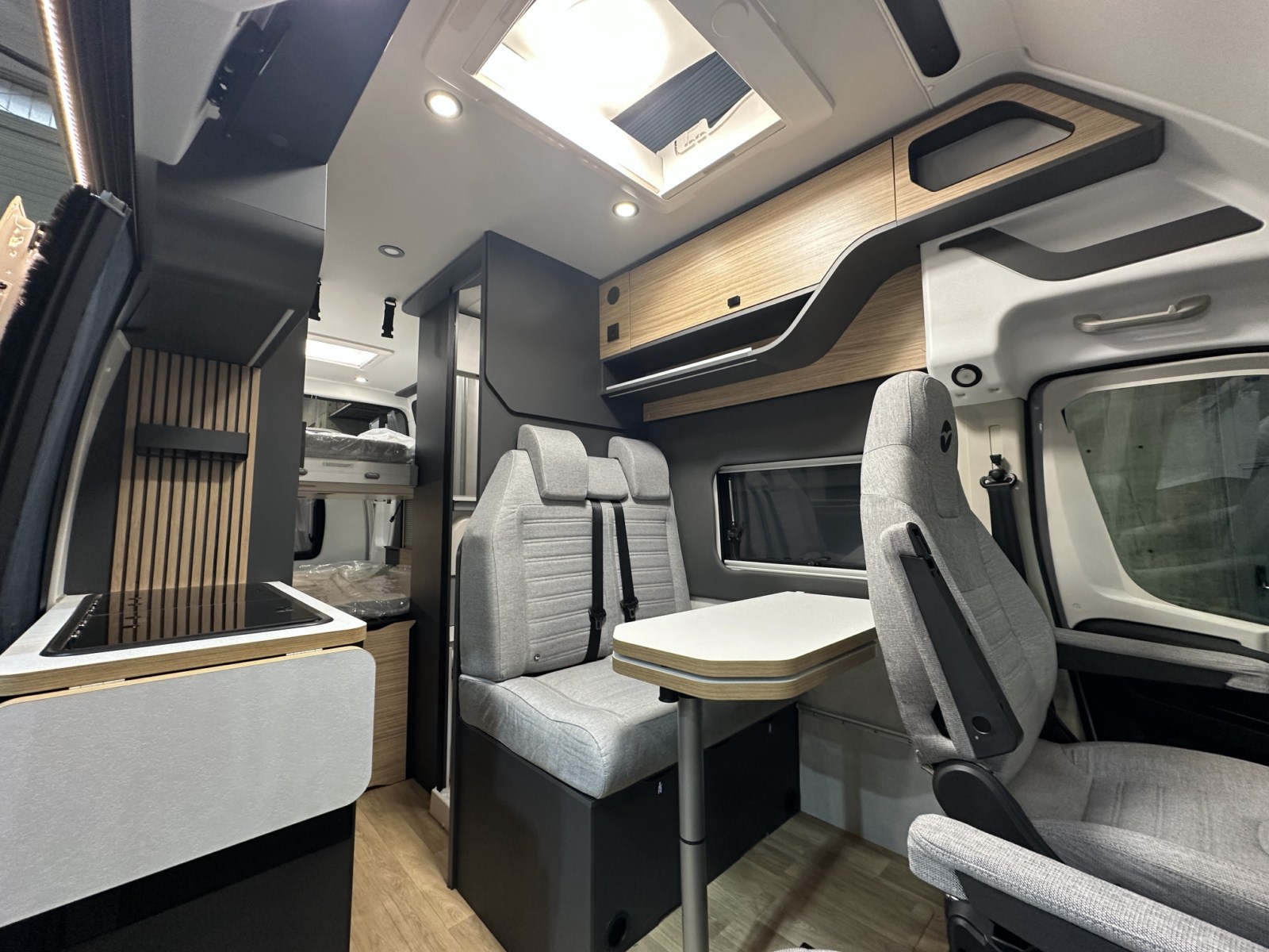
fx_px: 513
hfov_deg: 102.1
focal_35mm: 14
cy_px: 476
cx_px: 634
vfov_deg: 85.7
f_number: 2.2
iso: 160
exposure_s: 1/50
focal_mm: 2.22
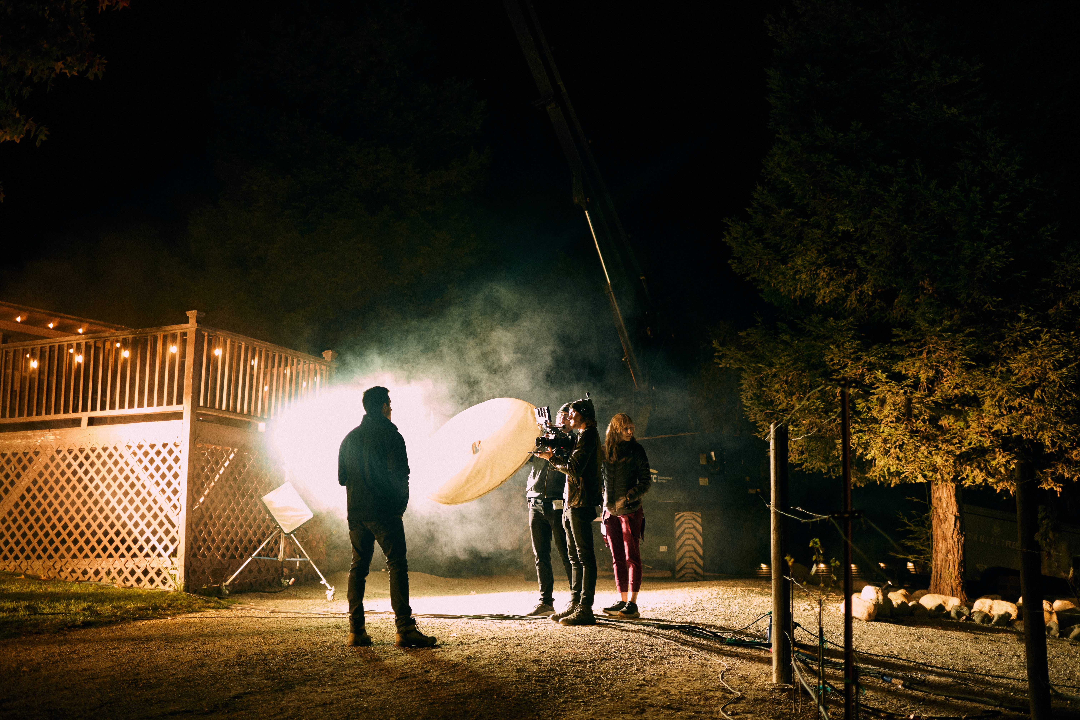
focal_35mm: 40
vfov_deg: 33.4
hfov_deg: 48.5
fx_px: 1200
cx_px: 540
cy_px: 360
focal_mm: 40
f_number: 2
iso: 3200
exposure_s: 1/60
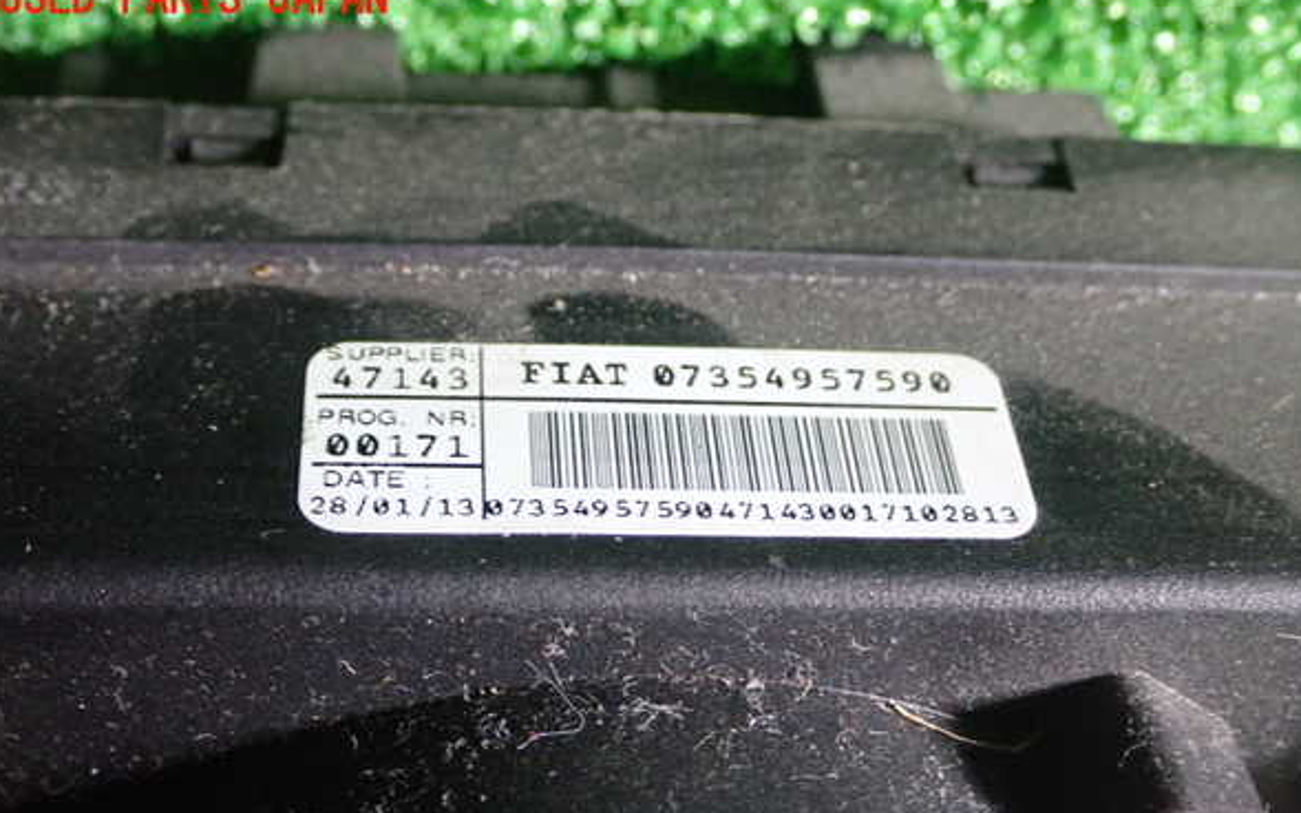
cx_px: 649
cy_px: 468
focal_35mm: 54
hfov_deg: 37.5
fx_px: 1914
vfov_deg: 23.9
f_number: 3.2
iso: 800
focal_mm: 9.01
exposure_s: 1/30
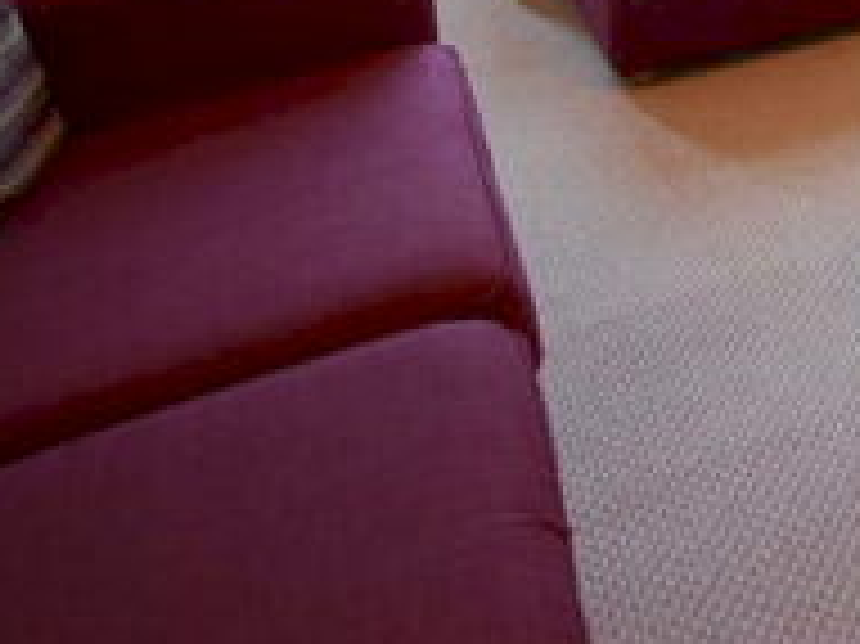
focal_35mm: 61
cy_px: -387
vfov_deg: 19.9
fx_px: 1512
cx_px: 1130
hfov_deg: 26.7
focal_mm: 11.5
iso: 450
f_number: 4.5
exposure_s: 1/30
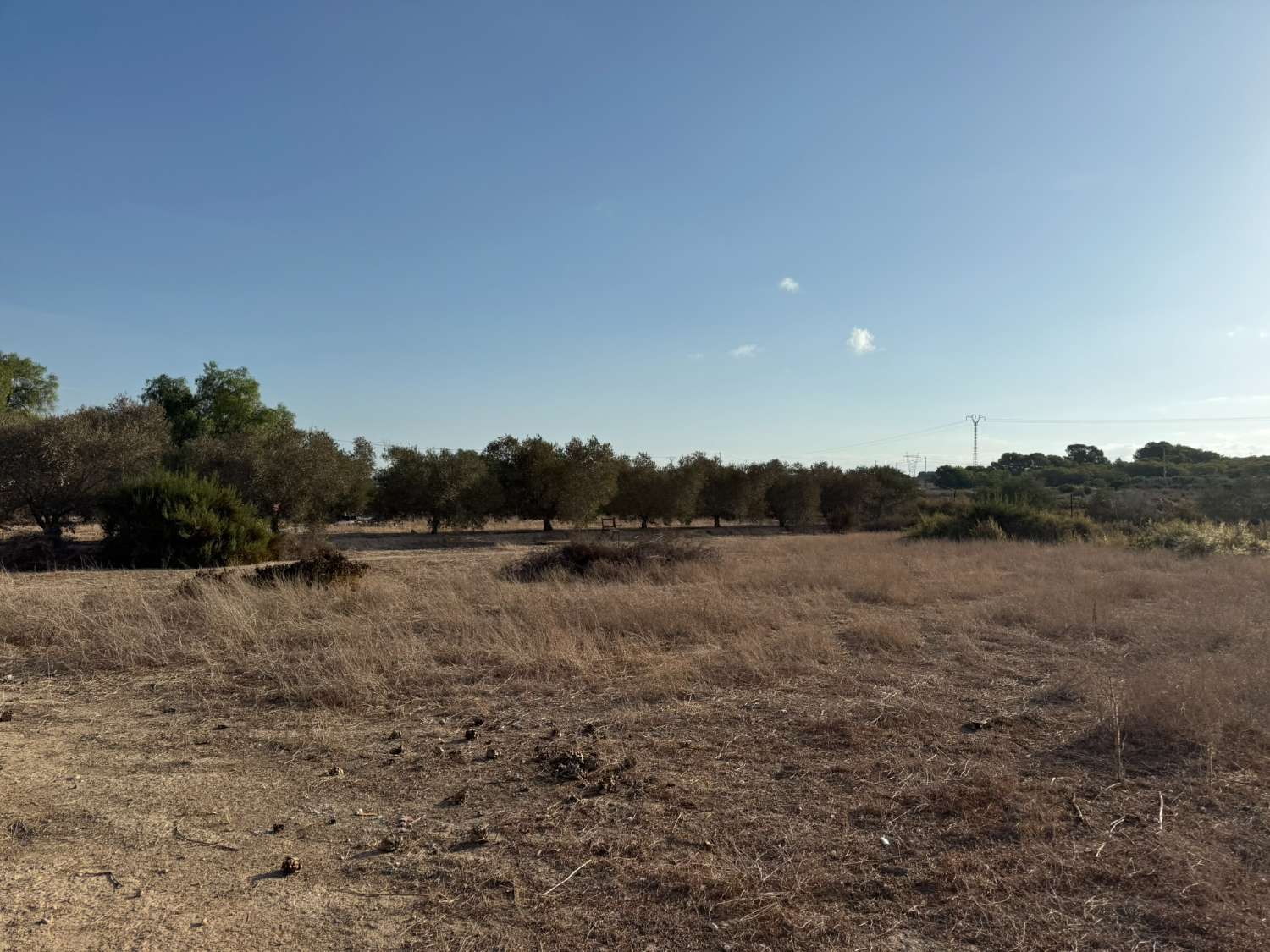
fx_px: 881
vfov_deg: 56.8
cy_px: 476
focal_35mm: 24
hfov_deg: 71.6
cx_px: 635
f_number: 1.78
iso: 80
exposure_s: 1/9091
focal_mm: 6.76
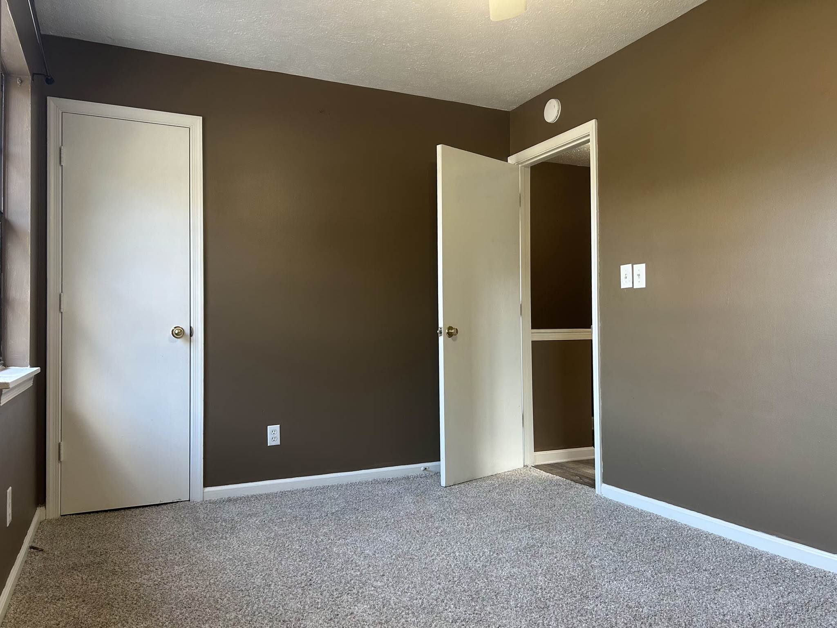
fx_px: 629
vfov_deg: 53.1
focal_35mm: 26
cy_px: 314
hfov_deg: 67.3
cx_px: 418
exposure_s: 1/60.2
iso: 80
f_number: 1.5
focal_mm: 5.7
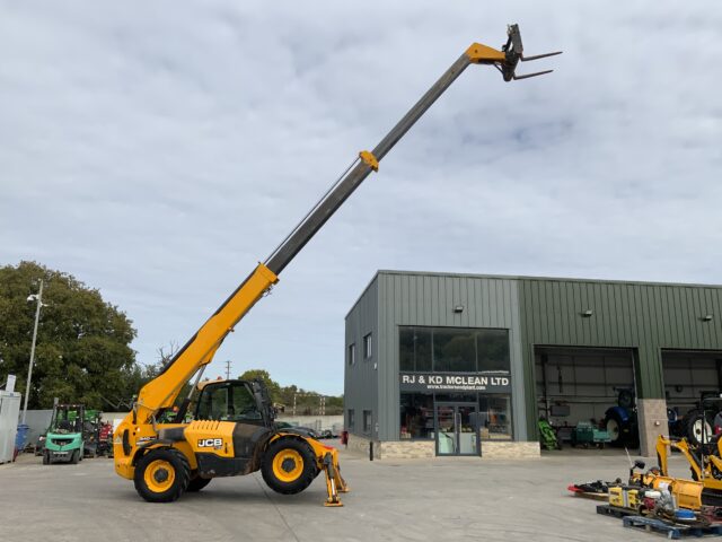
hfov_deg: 61.7
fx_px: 605
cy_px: 271
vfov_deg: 48.2
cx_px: 361
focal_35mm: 29
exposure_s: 1/1577
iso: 16
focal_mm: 3
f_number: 1.8
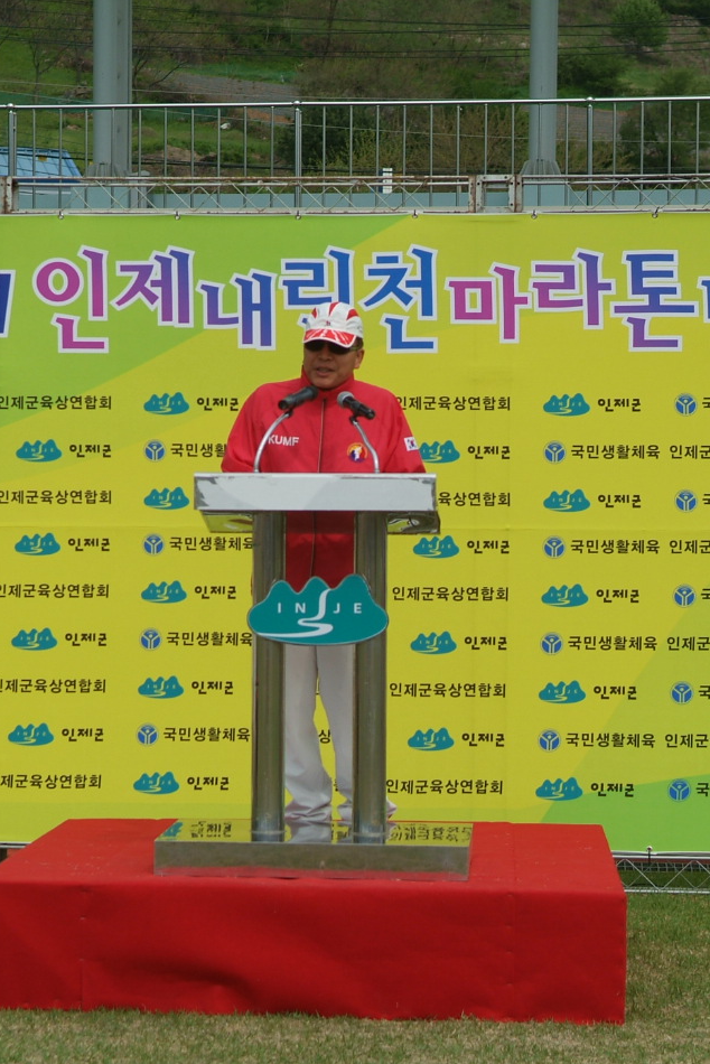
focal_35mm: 100
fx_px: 2956
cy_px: 528
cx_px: 317
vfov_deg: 20.4
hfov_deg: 13.7
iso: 200
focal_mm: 44
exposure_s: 1/1500
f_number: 4
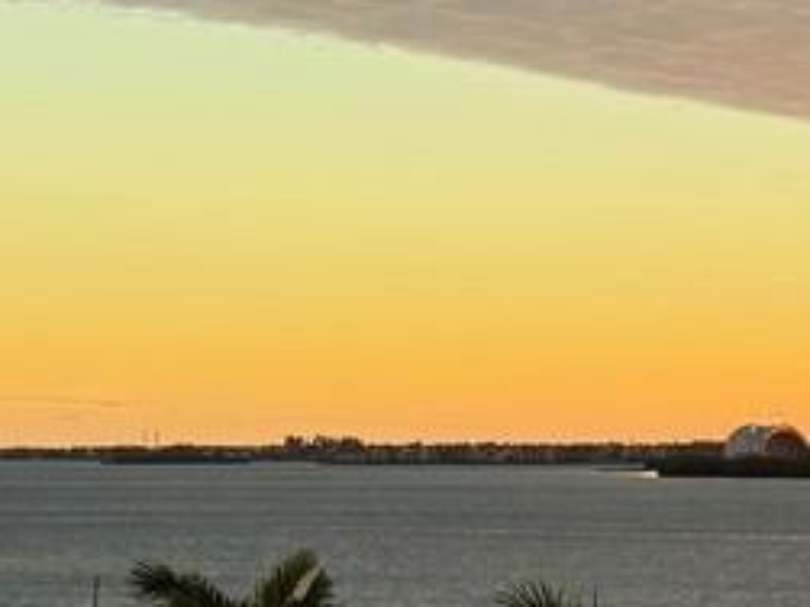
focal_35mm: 153
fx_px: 3578
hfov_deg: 11.0
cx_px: 1907
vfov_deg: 9.7
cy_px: 142
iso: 100
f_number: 1.78
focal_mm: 6.76
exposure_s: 1/481
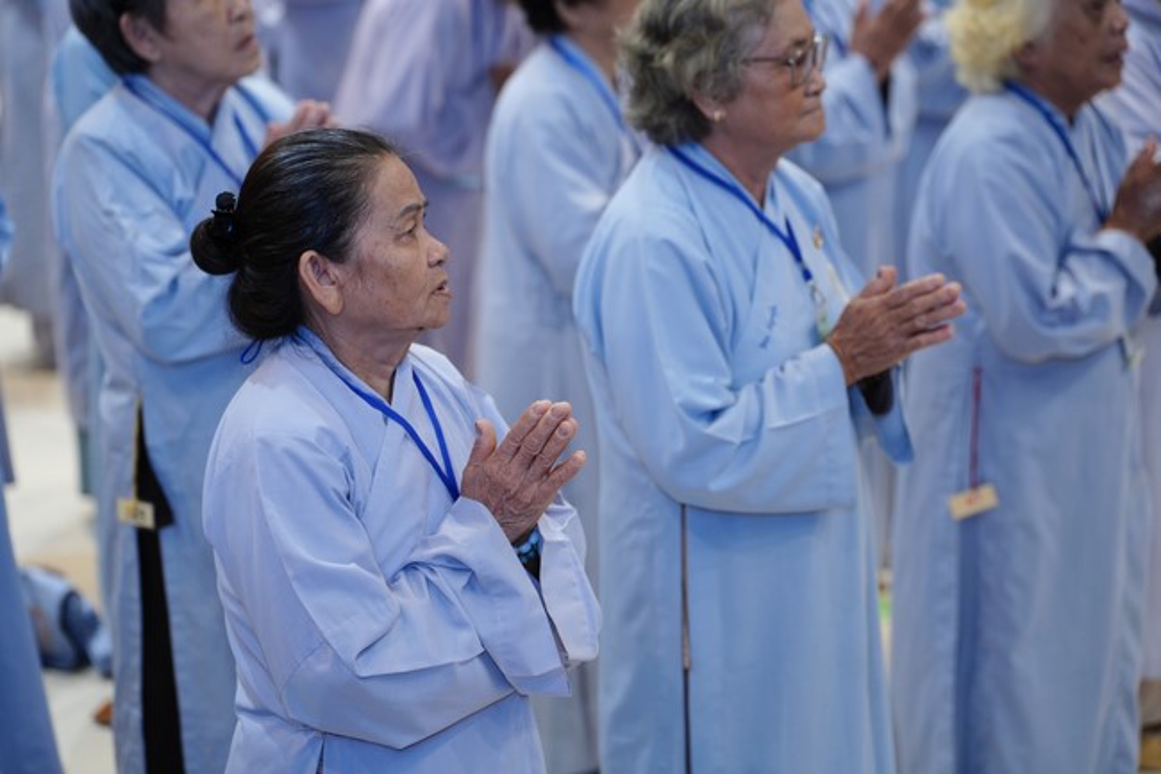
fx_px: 2998
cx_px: 580
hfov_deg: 21.9
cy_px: 387
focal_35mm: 93
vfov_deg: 14.7
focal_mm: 93
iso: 1250
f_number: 2.8
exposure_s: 1/80
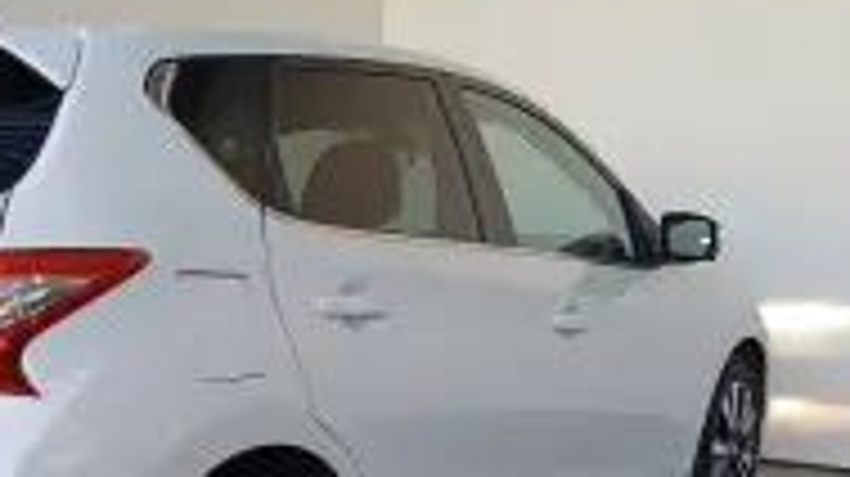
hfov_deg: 38.0
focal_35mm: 52
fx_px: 1171
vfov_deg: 22.6
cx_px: 139
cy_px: 400
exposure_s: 1/157
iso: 50
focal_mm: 4.65
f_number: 1.8
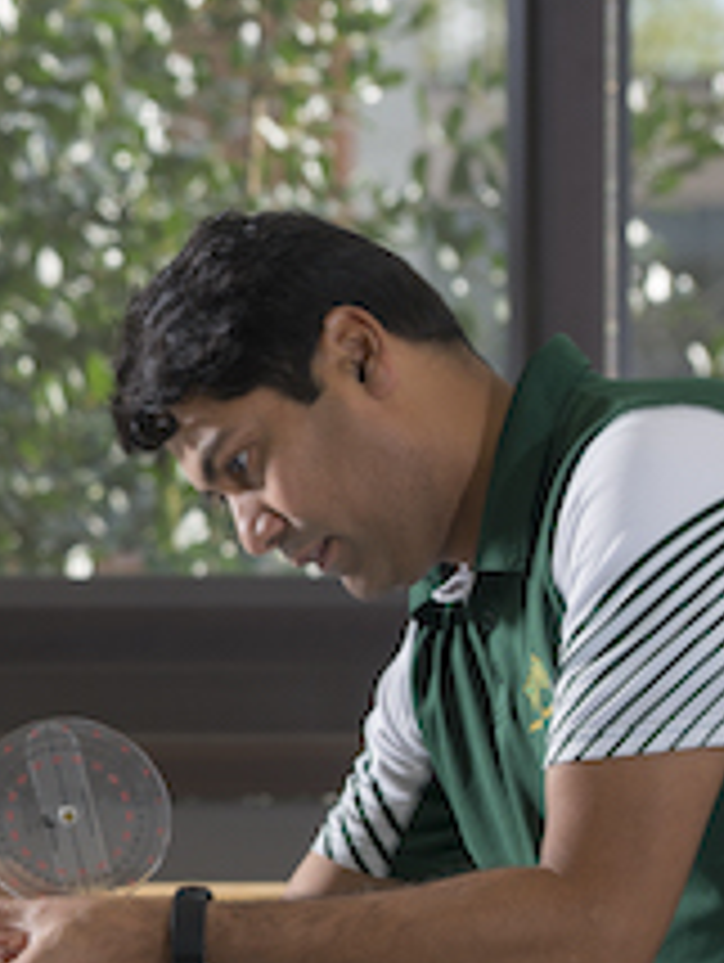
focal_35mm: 229
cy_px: 700
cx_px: -144
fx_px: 6373
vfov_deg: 8.6
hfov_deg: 6.5
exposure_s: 1/250
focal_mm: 102
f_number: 5.6
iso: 160
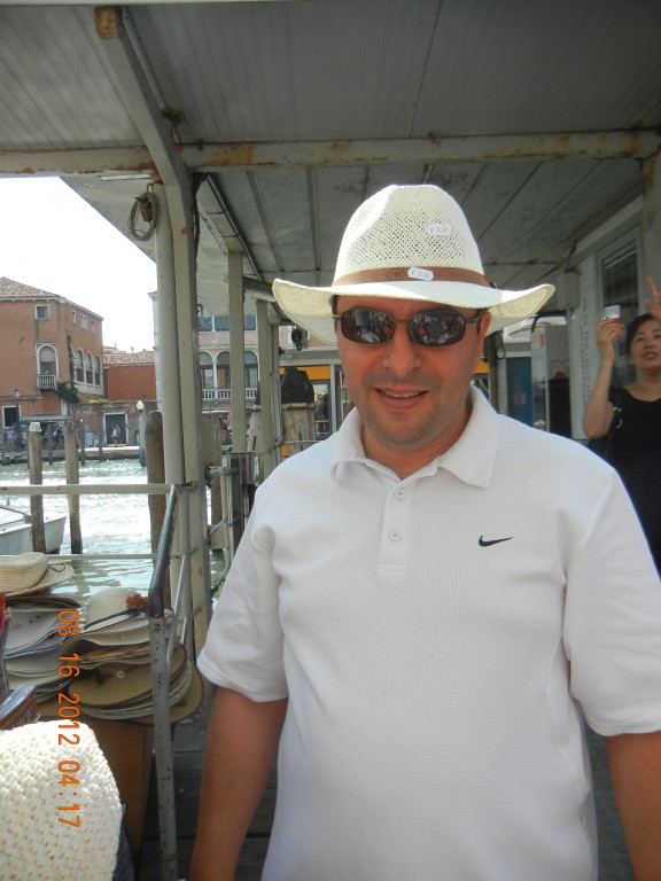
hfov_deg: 46.8
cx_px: 330
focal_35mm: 30
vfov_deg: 60.0
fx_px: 764
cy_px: 440
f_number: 7
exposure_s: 1/244
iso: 160
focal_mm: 5.4
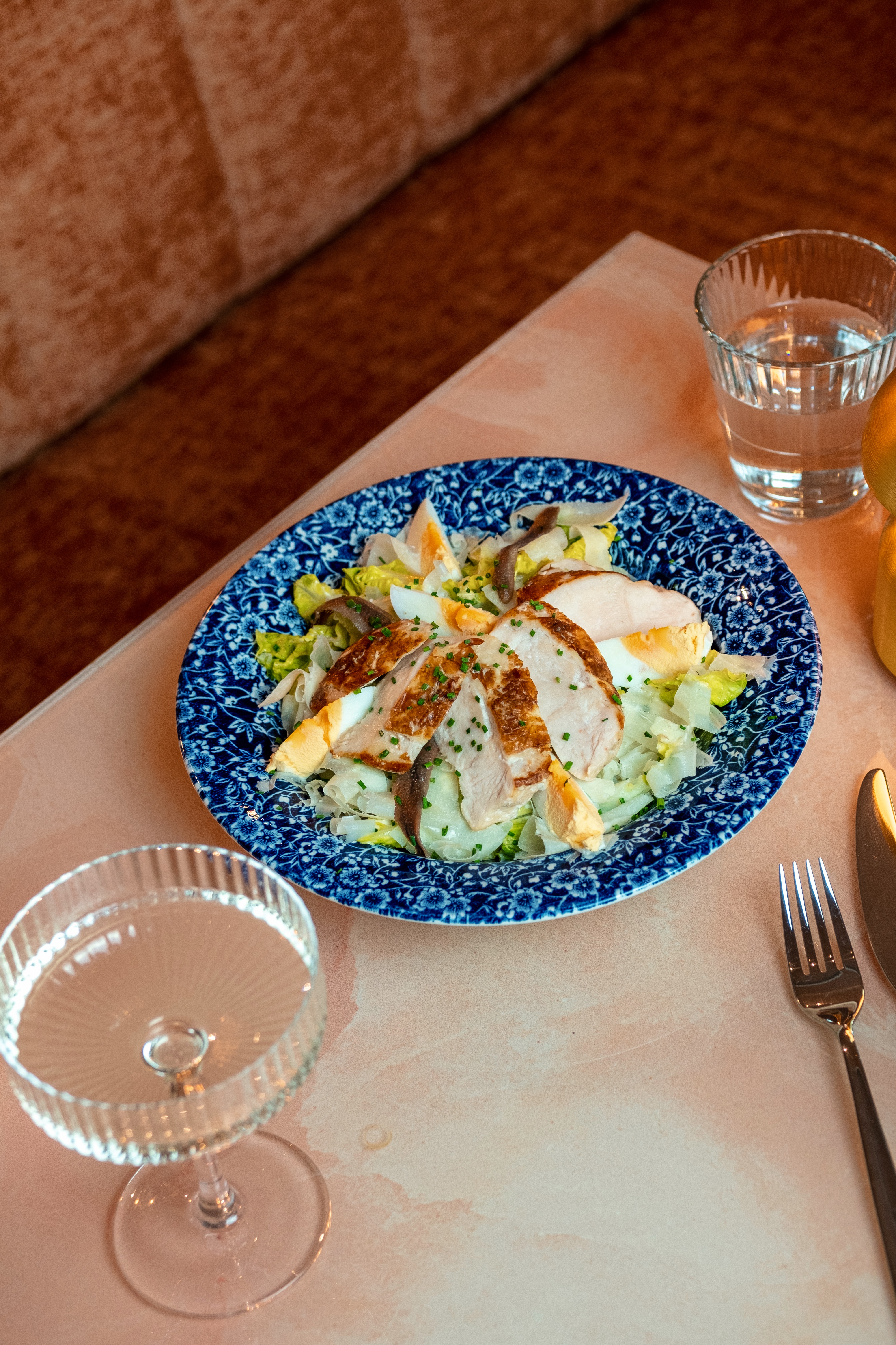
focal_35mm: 75
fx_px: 2800
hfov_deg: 18.2
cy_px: 672
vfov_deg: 27.0
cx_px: 448
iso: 250
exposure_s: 1/60
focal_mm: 50
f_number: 4
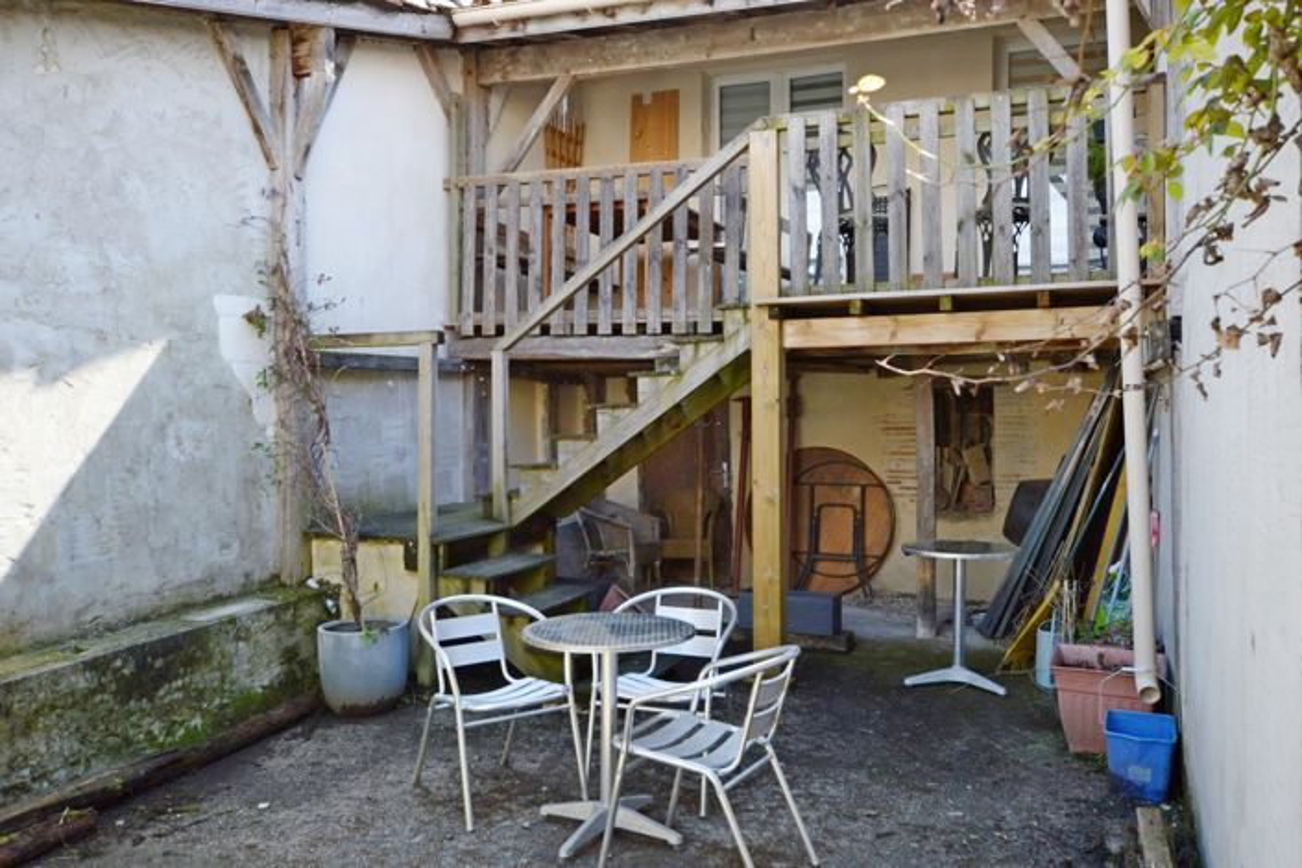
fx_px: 1085
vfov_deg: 43.6
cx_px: 651
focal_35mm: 30
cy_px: 434
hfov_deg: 61.9
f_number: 5.6
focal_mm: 20
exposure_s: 1/125
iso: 200
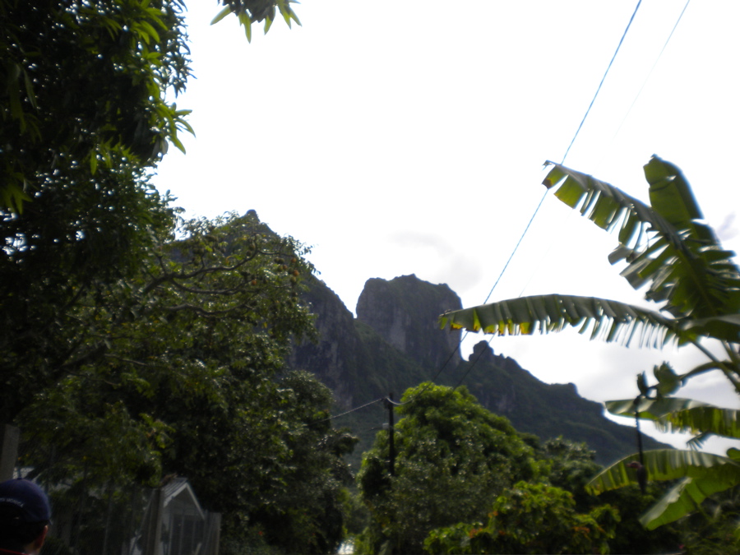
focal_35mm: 35
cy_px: 278
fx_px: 748
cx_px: 370
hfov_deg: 52.6
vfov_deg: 40.7
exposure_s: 1/1000
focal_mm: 6.3
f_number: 4.6
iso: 80
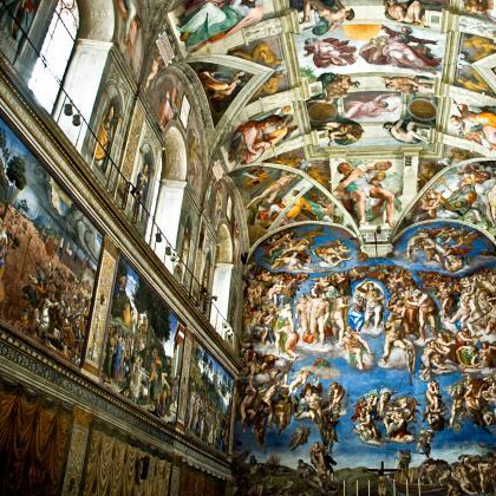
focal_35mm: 35
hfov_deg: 45.5
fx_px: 567
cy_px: 252
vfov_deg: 47.2
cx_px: 376
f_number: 3.5
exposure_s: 1/6
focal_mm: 18
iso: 400
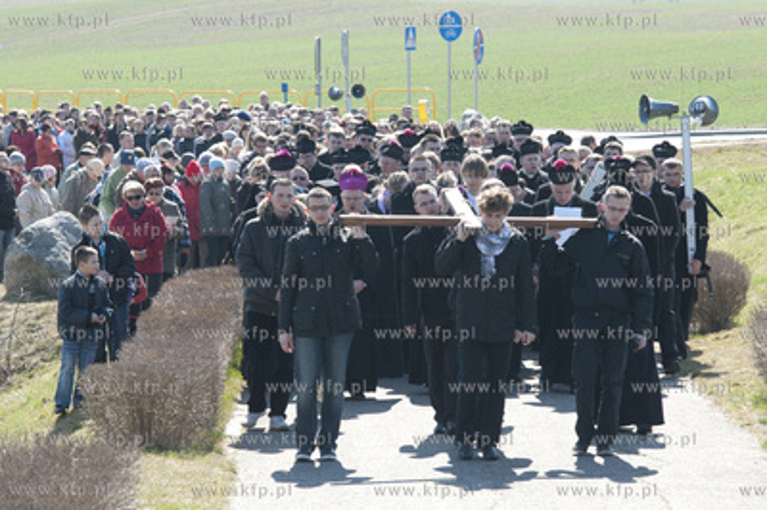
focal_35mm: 202
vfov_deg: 6.8
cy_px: 255
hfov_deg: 10.2
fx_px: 4311
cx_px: 384
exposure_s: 1/100
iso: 100
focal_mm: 135
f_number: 7.1
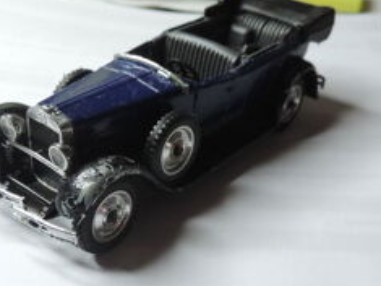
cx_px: 165
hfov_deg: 38.9
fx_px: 539
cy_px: 166
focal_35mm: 49
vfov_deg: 29.6
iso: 450
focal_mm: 4.3
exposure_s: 1/100
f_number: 3
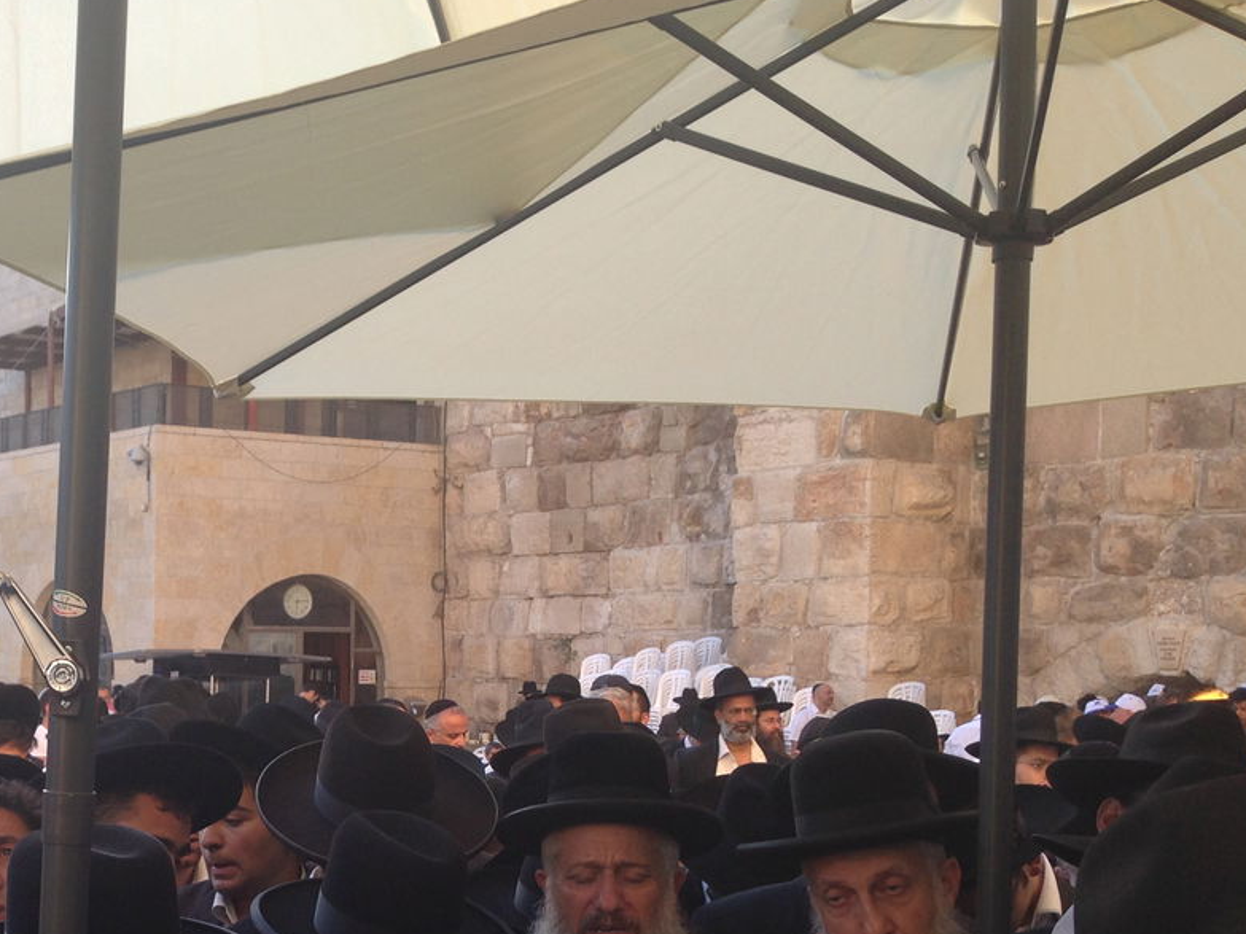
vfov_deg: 24.3
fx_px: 2123
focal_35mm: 59
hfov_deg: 31.7
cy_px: 788
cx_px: 212
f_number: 2.4
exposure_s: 1/184
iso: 50
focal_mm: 4.13
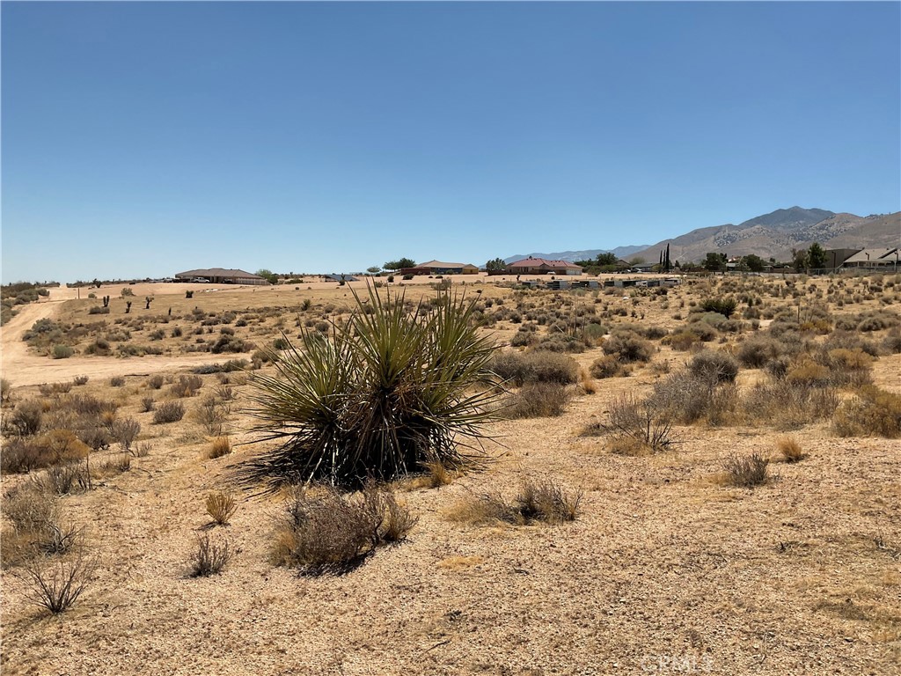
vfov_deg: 48.2
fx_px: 755
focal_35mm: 29
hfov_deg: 61.7
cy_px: 338
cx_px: 450
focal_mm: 3
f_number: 1.8
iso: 16
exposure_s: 1/3322
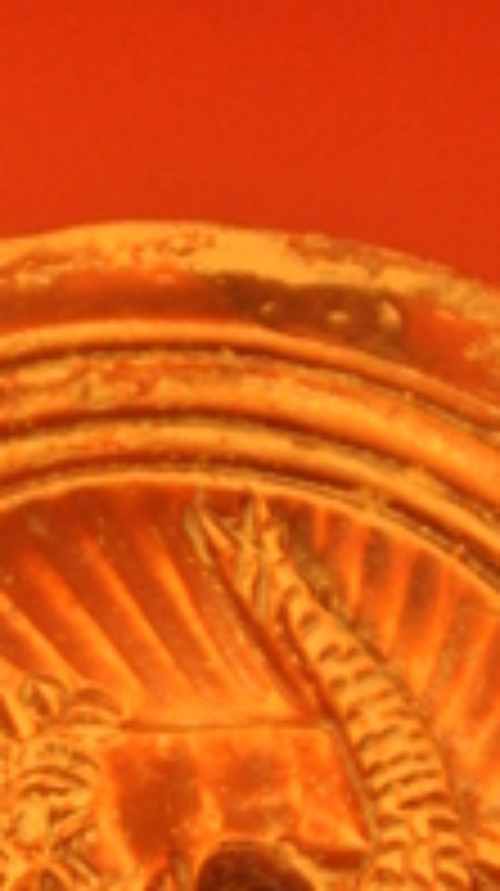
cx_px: 101
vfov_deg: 3.0
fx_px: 16772
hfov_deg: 1.7
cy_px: 1094
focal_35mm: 710
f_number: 5.6
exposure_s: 1/50
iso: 1600
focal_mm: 135
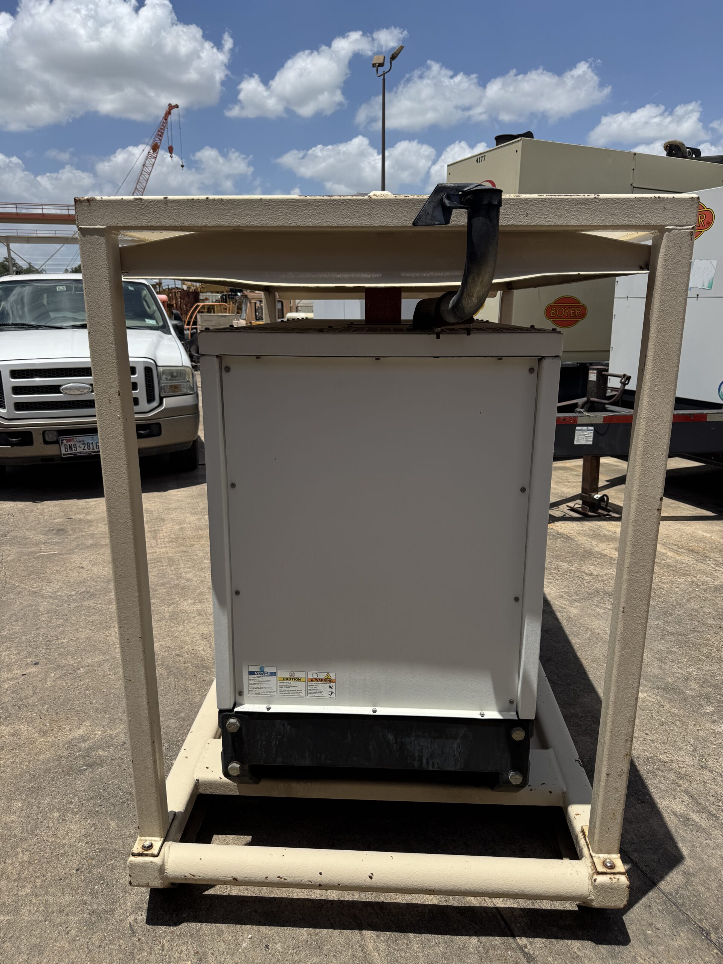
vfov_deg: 71.6
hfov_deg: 56.8
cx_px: 362
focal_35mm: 24
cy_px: 482
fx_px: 668
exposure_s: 1/6410
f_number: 1.78
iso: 80
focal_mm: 6.76
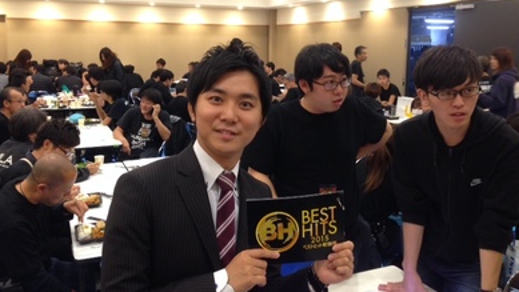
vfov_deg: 31.8
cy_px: 104
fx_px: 509
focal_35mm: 37
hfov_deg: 54.0
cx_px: 260
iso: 125
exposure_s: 1/20
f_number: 2.4
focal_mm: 4.12
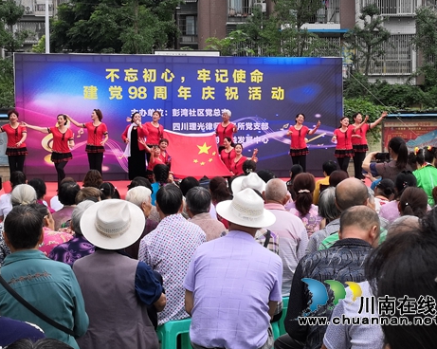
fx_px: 918
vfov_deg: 21.5
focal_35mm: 71
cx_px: 232
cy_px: 173
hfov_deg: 26.8
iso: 50
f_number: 2.2
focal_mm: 3.81
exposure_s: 1/351
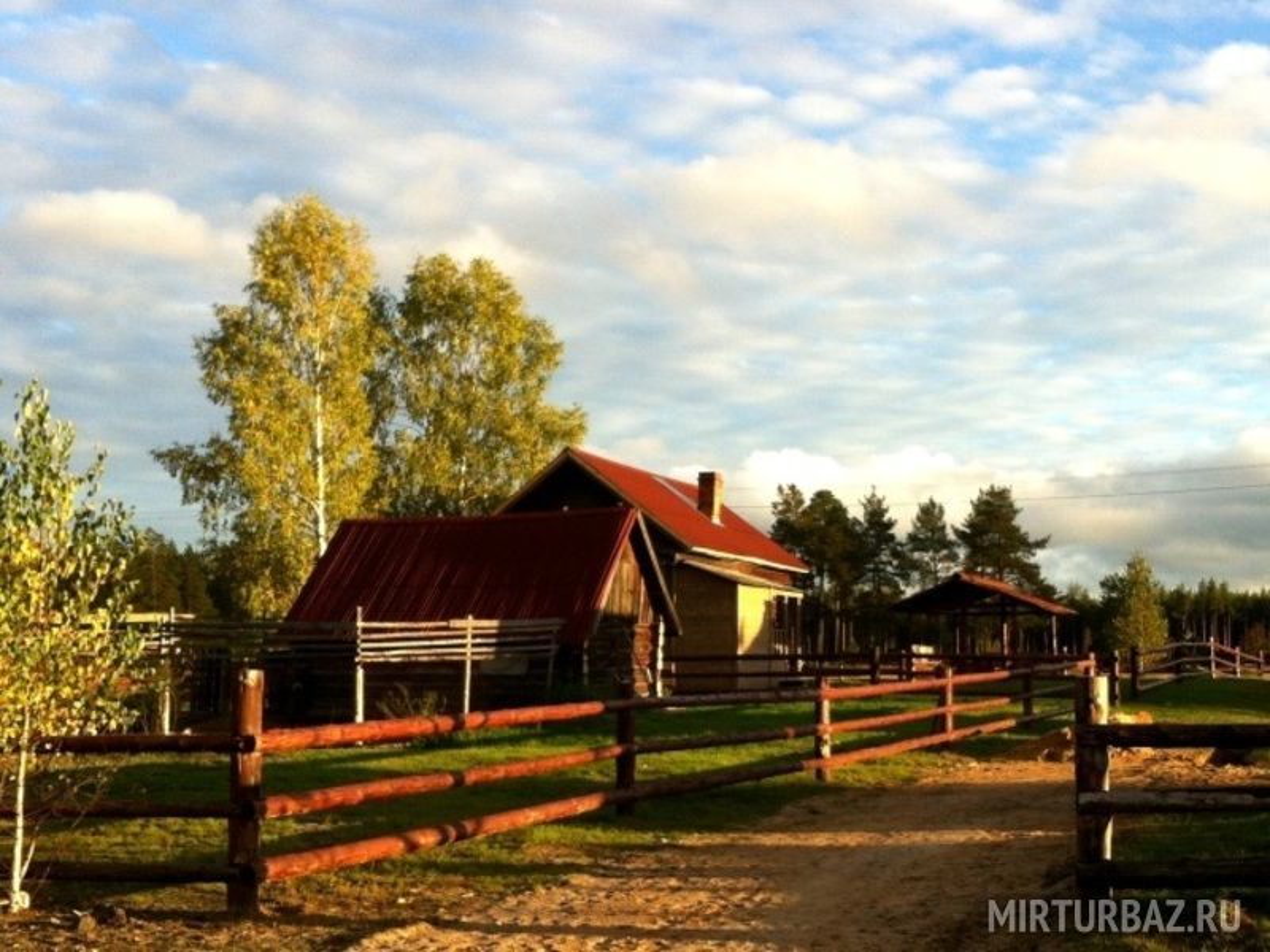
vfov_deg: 40.7
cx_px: 635
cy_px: 476
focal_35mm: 35
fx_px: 1284
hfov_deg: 52.6
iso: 80
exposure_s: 1/471
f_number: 2.8
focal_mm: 3.85
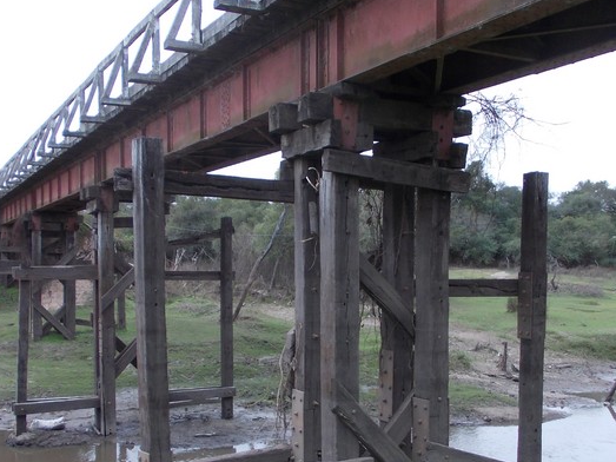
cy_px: 311
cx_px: 325
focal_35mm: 41
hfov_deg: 45.8
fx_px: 729
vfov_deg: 34.8
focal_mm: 4
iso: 80
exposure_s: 1/60
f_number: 2.7
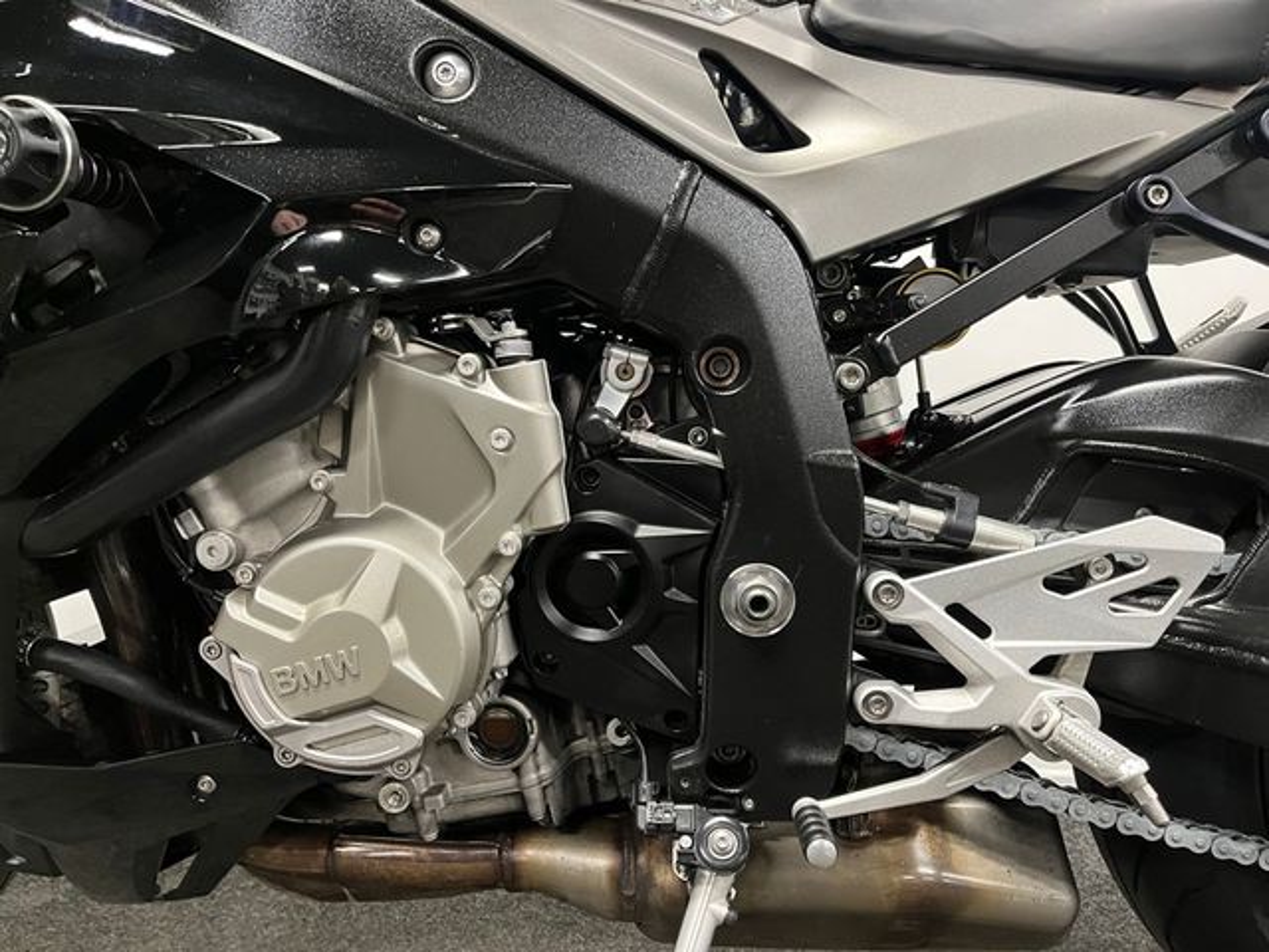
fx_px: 953
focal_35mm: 26
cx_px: 634
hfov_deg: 67.3
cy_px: 476
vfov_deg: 53.1
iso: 400
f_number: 1.6
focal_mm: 5.1
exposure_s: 1/33
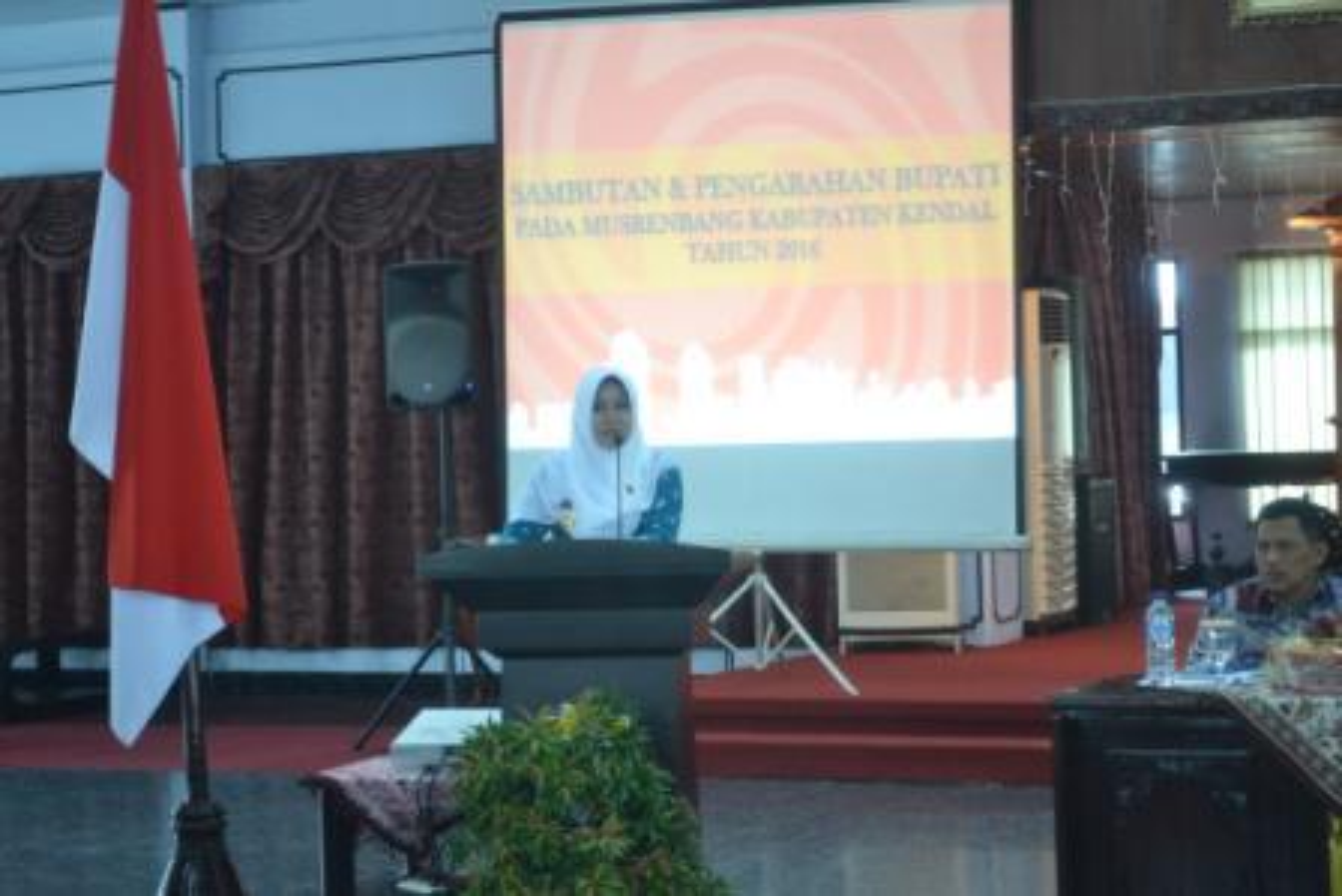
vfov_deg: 16.6
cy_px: 448
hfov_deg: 24.6
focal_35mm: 82
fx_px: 3076
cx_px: 671
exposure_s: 1/10
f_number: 5.6
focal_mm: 55
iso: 1000
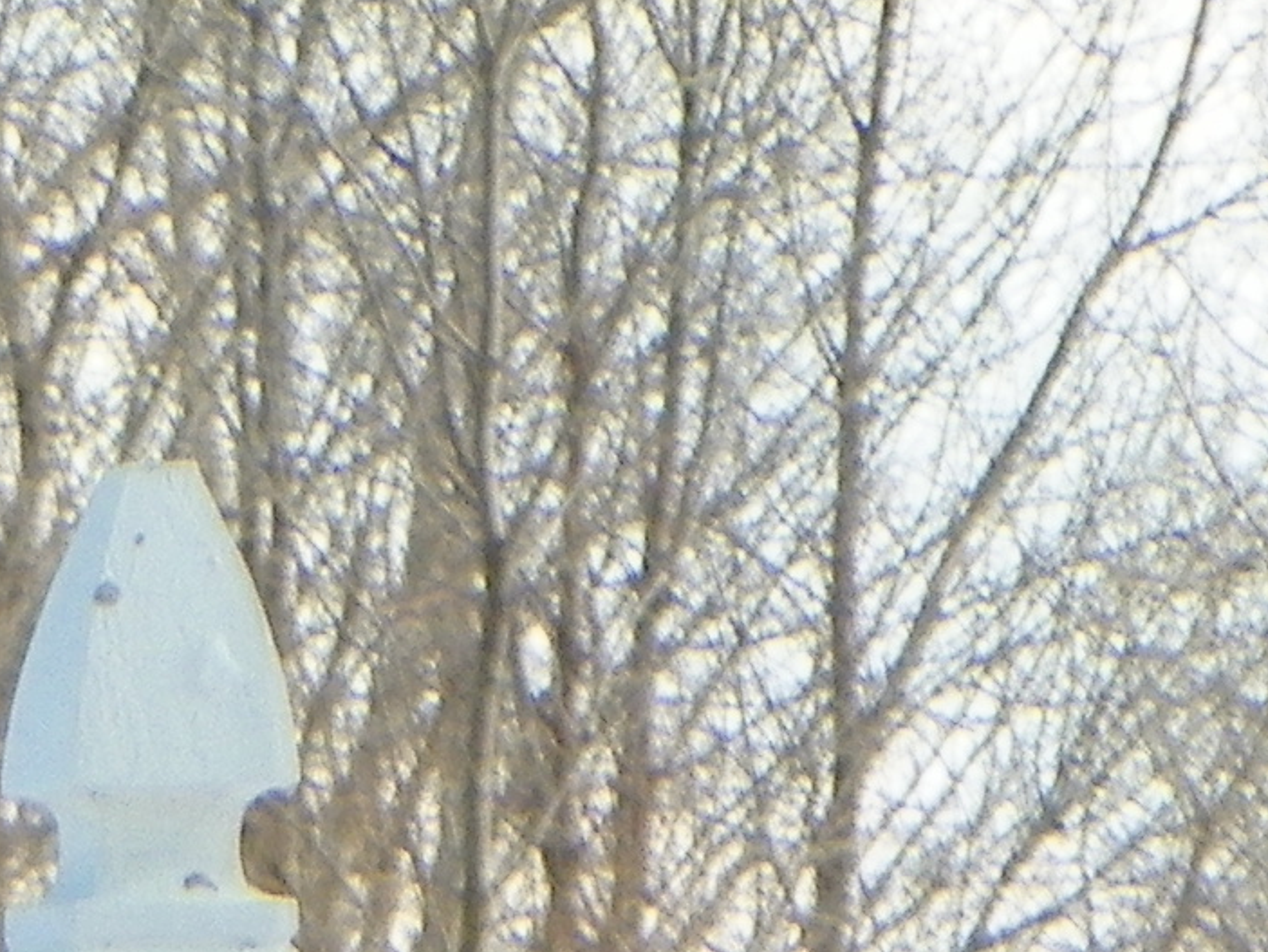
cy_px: 2610
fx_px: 42506
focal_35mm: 1160
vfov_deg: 1.3
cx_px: -2476
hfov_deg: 1.7
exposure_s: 1/320
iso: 64
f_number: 4.5
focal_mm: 33.9
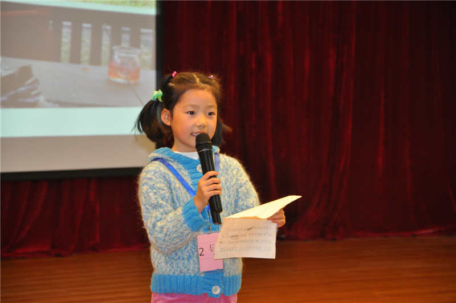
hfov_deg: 13.1
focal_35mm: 158
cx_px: 228
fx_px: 1992
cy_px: 152
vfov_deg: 8.7
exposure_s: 1/60
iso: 800
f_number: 5.6
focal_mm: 105
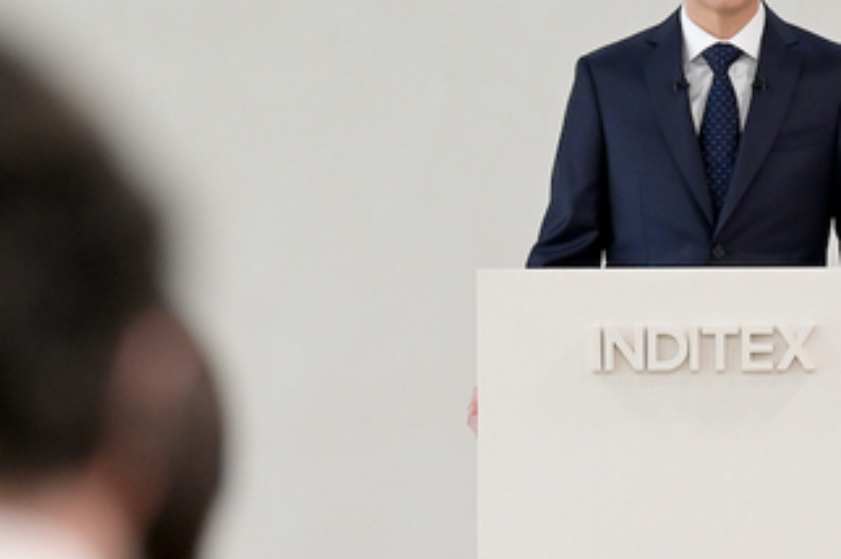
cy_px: 77
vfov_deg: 3.4
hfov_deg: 5.1
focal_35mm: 406
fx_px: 9475
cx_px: 729
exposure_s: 1/1000
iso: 3200
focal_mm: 180
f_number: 5
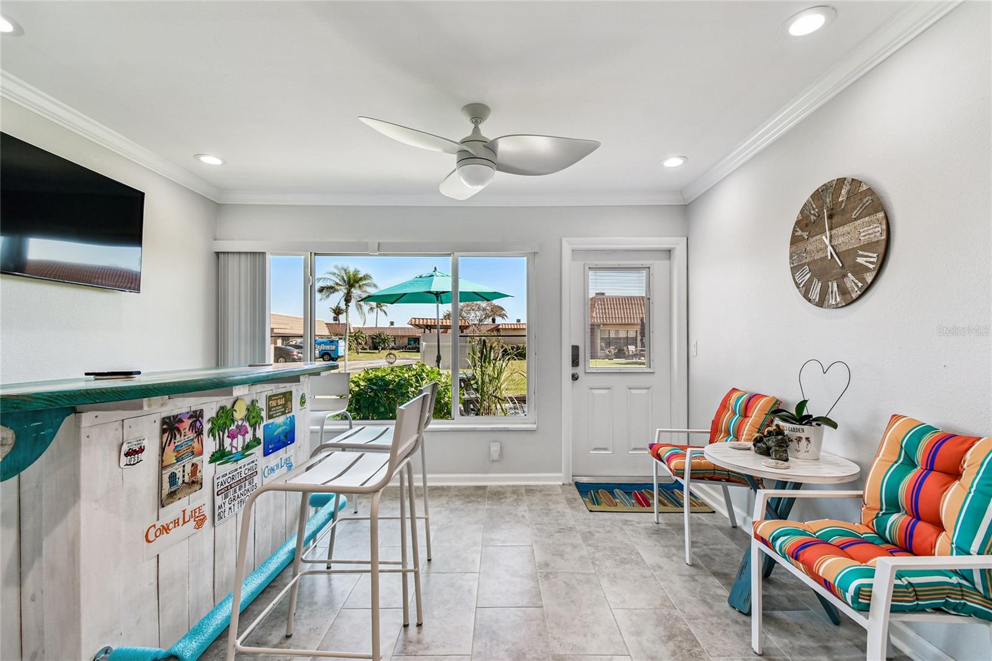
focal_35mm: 15
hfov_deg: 100.4
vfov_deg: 77.3
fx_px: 413
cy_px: 330
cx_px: 496
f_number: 7.1
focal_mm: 10
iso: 100
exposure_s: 1/20
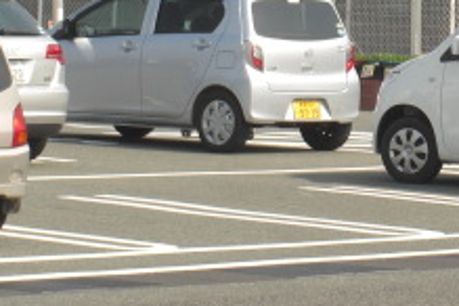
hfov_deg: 5.9
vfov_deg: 4.0
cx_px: 409
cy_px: -21
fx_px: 4424
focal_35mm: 347
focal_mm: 23.7
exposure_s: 1/250
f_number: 7.4
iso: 80
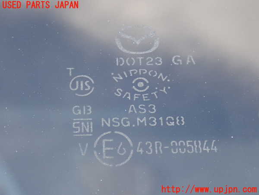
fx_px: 614
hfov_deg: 23.8
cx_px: 130
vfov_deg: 18.0
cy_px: 98
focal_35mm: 82
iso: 320
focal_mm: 14.62
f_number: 4.3
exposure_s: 1/80
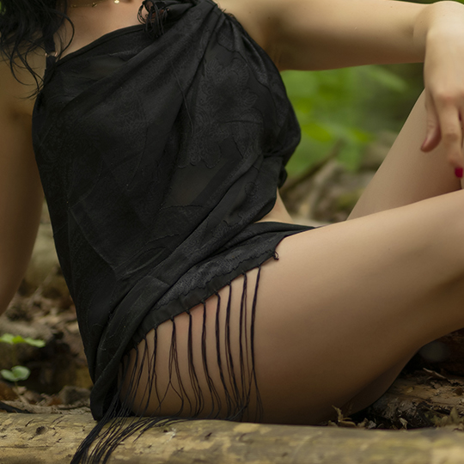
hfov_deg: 13.8
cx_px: 371
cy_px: 155
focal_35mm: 126
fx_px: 1911
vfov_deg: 13.8
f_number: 1.4
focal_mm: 50
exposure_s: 1/500
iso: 100
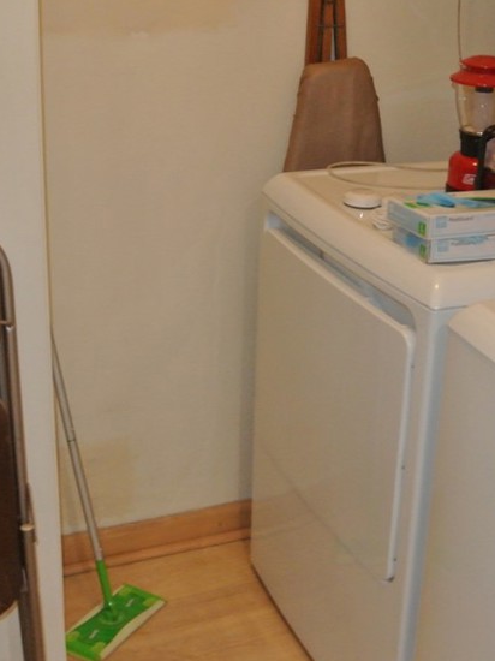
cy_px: 313
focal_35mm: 52
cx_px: 363
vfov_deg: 36.8
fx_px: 992
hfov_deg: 27.7
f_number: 3.5
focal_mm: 11
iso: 900
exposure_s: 1/60
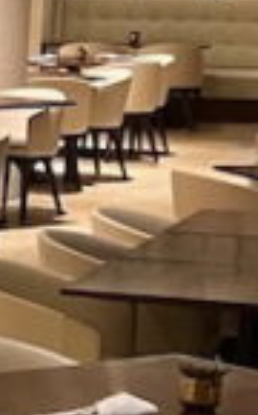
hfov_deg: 5.9
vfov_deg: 10.8
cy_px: 283
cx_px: -656
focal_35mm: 195
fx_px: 2205
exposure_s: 1/57
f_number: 1.5
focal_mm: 5.7
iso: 400
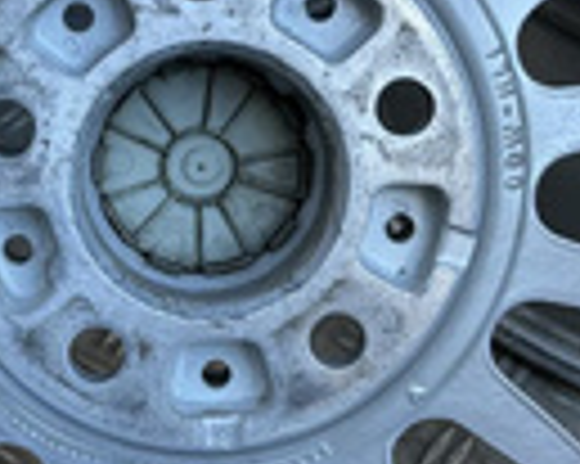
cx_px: 207
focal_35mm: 82
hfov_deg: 23.2
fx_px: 1407
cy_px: 194
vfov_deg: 18.7
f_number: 1.78
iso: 64
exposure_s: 1/121
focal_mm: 6.86
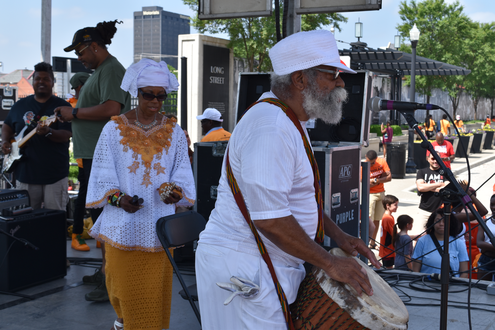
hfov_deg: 37.9
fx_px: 722
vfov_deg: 25.8
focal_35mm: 52
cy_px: 165
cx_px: 248
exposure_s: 1/320
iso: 200
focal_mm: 35
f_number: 9
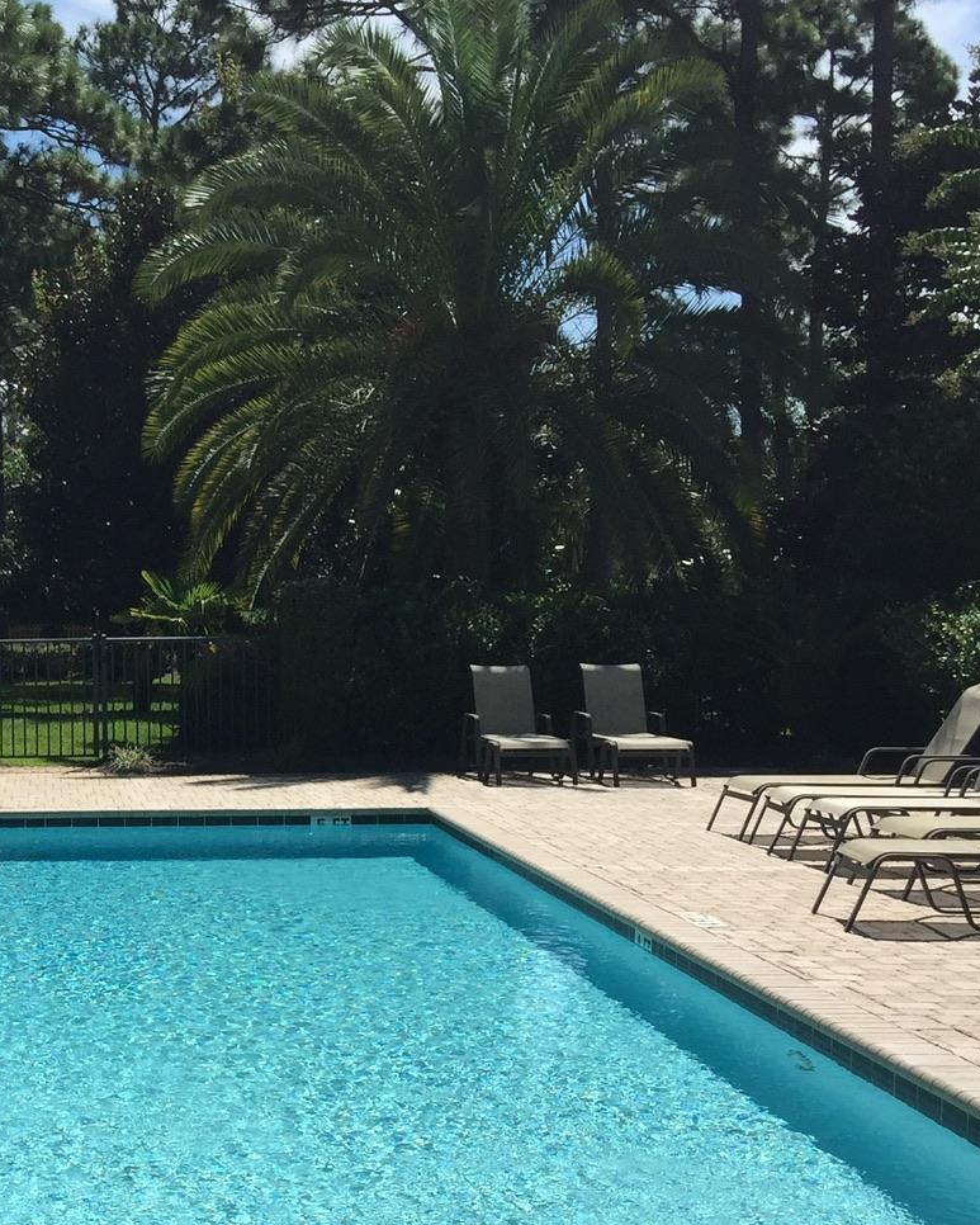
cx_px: -10
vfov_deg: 31.0
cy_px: 883
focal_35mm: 60
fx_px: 2175
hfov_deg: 24.2
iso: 32
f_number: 2.2
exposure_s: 1/3300
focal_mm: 4.15
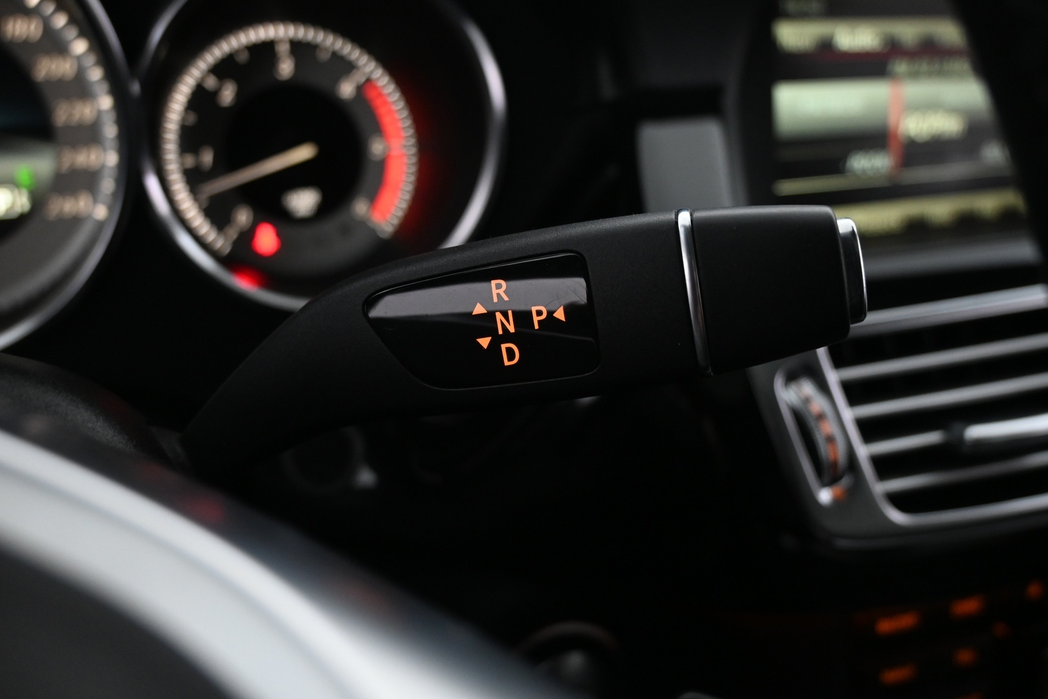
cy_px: 350
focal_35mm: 30
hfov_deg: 61.9
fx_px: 873
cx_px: 524
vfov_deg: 43.6
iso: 1600
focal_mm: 20
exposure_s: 1/30
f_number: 3.8
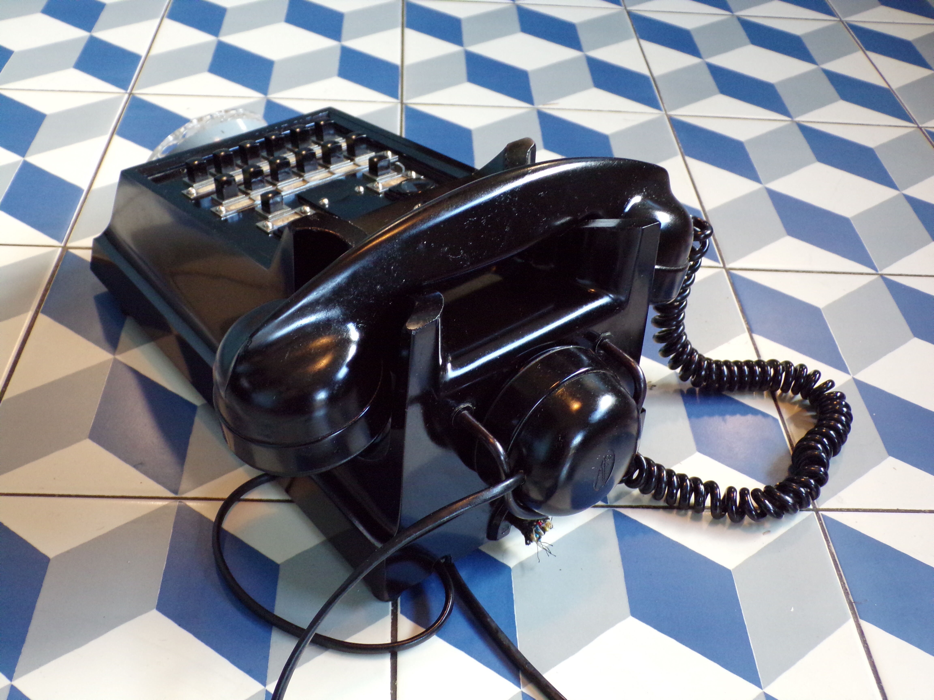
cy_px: 350
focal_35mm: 37
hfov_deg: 50.1
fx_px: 998
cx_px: 467
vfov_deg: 38.7
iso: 373
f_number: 3.3
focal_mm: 6.6
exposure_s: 1/17
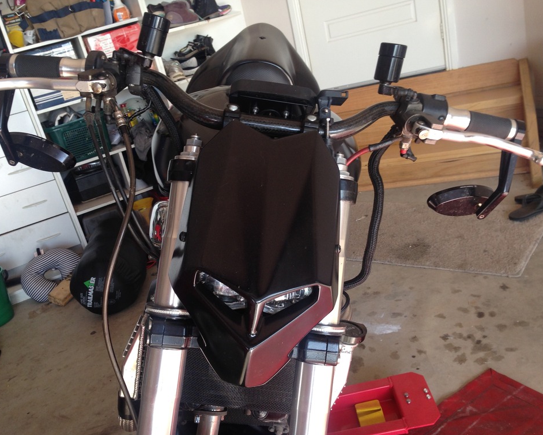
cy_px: 220
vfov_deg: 42.2
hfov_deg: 51.5
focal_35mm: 35
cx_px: 260
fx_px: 563
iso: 50
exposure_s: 1/141
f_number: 2.4
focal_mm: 4.12
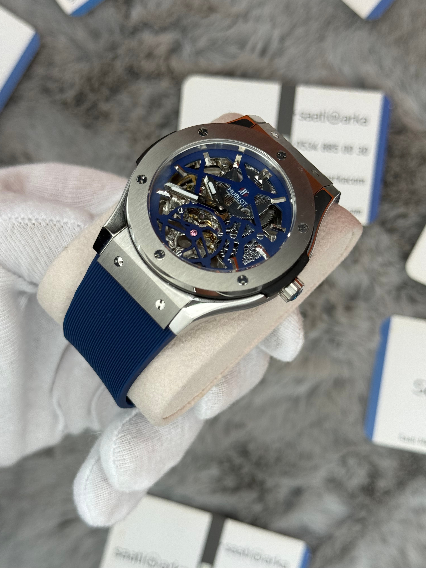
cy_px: 284
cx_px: 213
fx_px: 788
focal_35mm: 48
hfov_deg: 30.3
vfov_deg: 39.7
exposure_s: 1/786
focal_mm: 6.76
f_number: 1.78
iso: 64
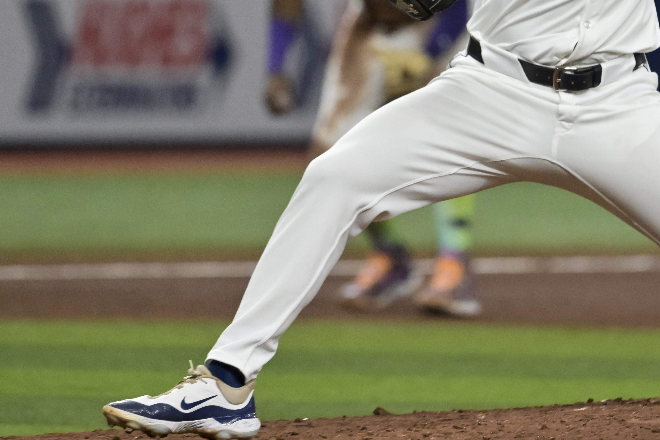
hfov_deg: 2.0
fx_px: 18516
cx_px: 572
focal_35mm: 1010
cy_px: 54
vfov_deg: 1.4
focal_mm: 500
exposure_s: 1/1250
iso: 5000
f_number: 5.6
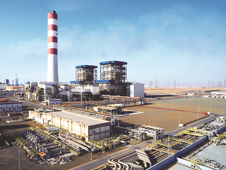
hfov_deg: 68.6
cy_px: 87
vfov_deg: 54.9
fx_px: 163
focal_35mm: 25
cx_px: 88
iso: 100
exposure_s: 1/350
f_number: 11
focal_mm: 21
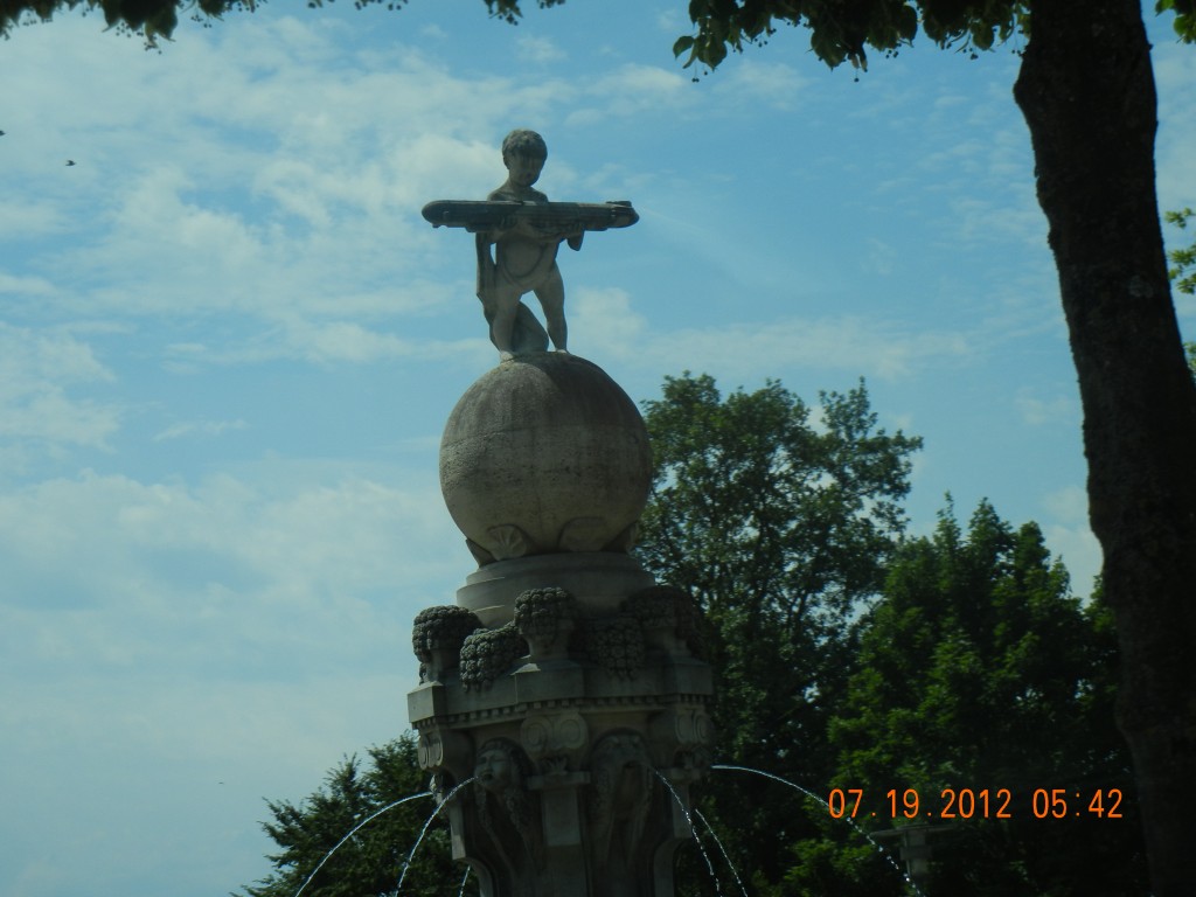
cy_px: 448
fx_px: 3524
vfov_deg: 14.5
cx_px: 598
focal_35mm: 102
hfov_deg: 19.3
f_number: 9
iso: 160
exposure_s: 1/504
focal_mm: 18.3
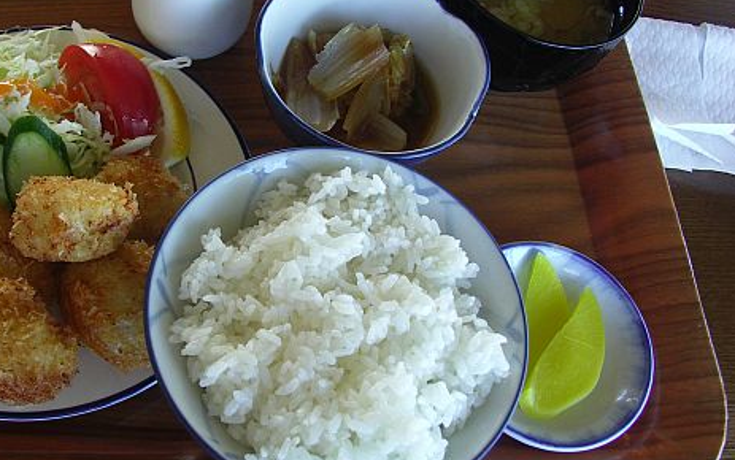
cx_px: 237
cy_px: 211
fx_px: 822
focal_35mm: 41
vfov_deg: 31.3
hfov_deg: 47.3
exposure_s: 1/50
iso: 125
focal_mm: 7.2
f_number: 2.8
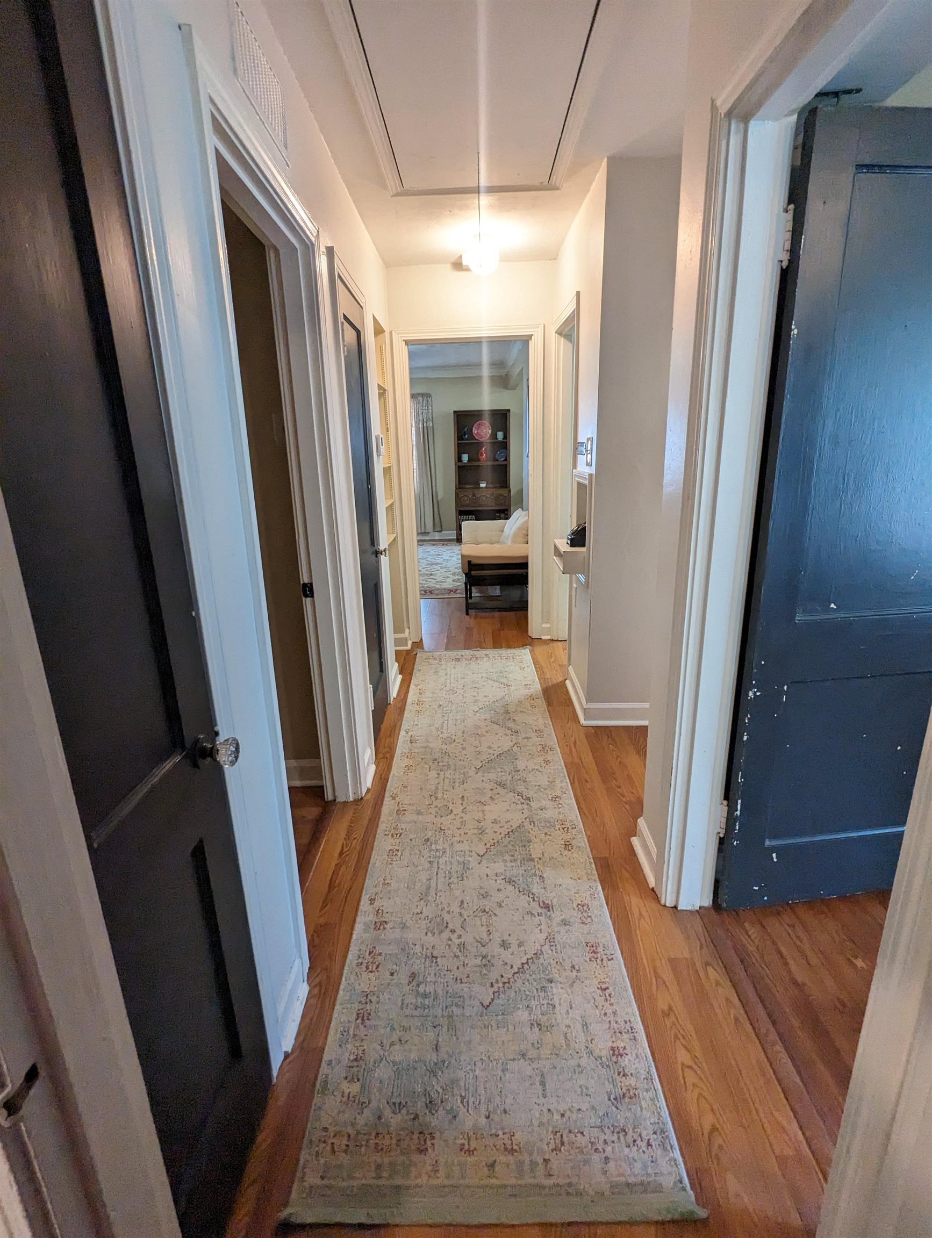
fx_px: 573
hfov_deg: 78.2
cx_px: 466
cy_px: 619
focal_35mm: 16
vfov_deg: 94.4
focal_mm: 2.35
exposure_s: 1/120
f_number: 2.2
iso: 650
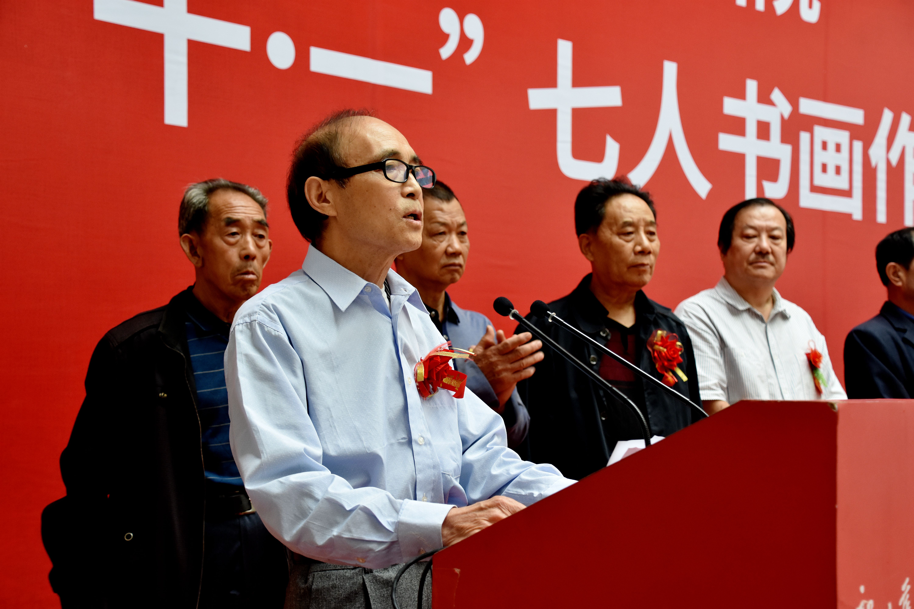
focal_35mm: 57
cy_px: 304
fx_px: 1447
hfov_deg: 35.1
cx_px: 457
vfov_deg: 23.8
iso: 800
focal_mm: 38
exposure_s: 1/100
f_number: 5
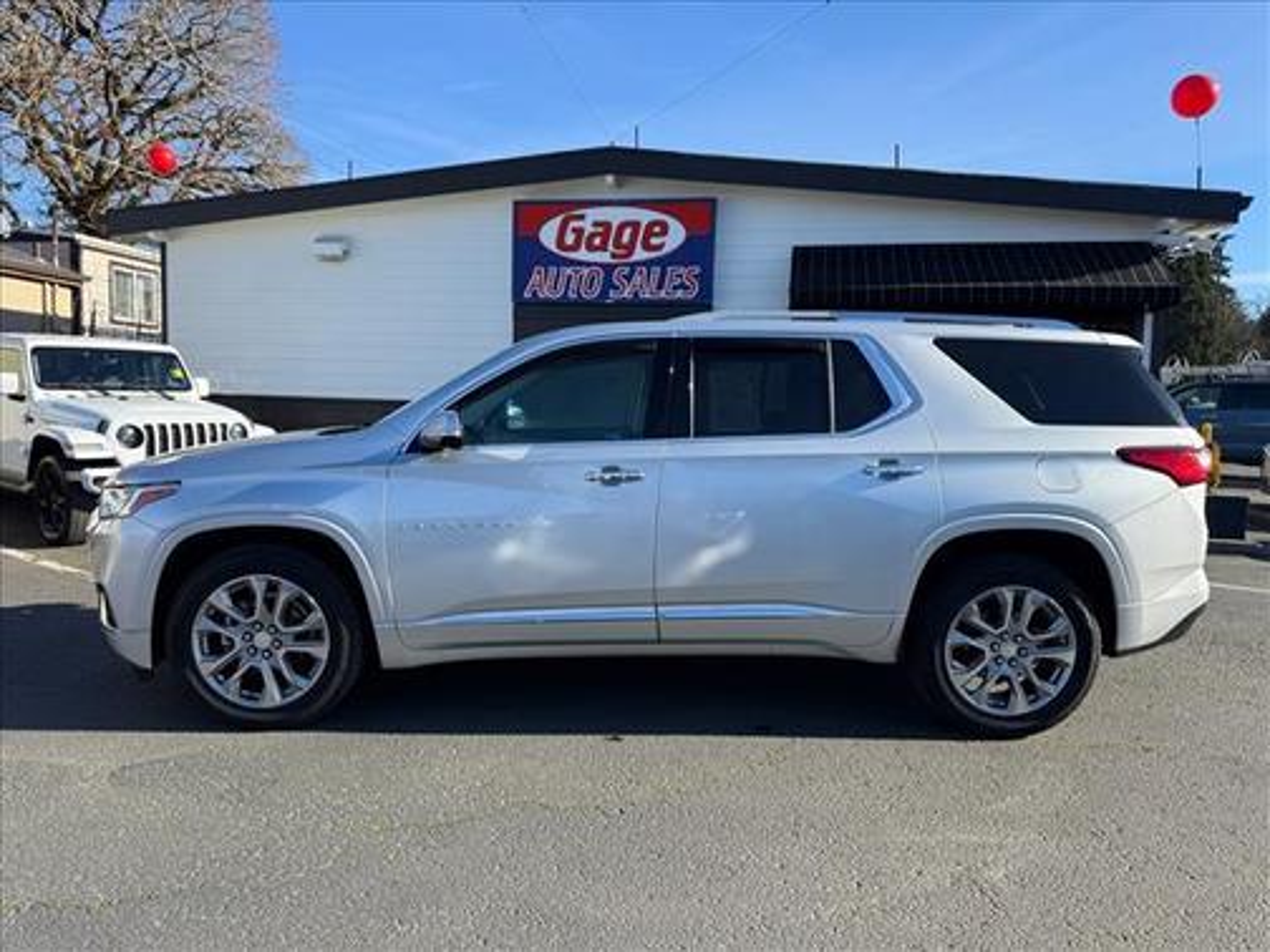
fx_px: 881
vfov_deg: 56.8
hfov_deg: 71.6
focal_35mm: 24
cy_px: 476
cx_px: 635
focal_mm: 6.76
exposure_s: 1/2169
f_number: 1.78
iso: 80
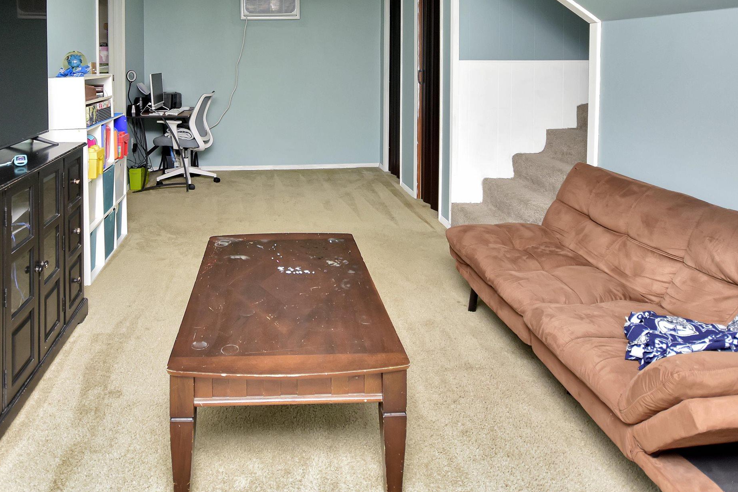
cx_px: 298
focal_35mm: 25
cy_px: 88
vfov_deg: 48.0
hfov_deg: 70.8
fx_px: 513
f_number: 4
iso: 500
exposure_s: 1/160
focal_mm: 10
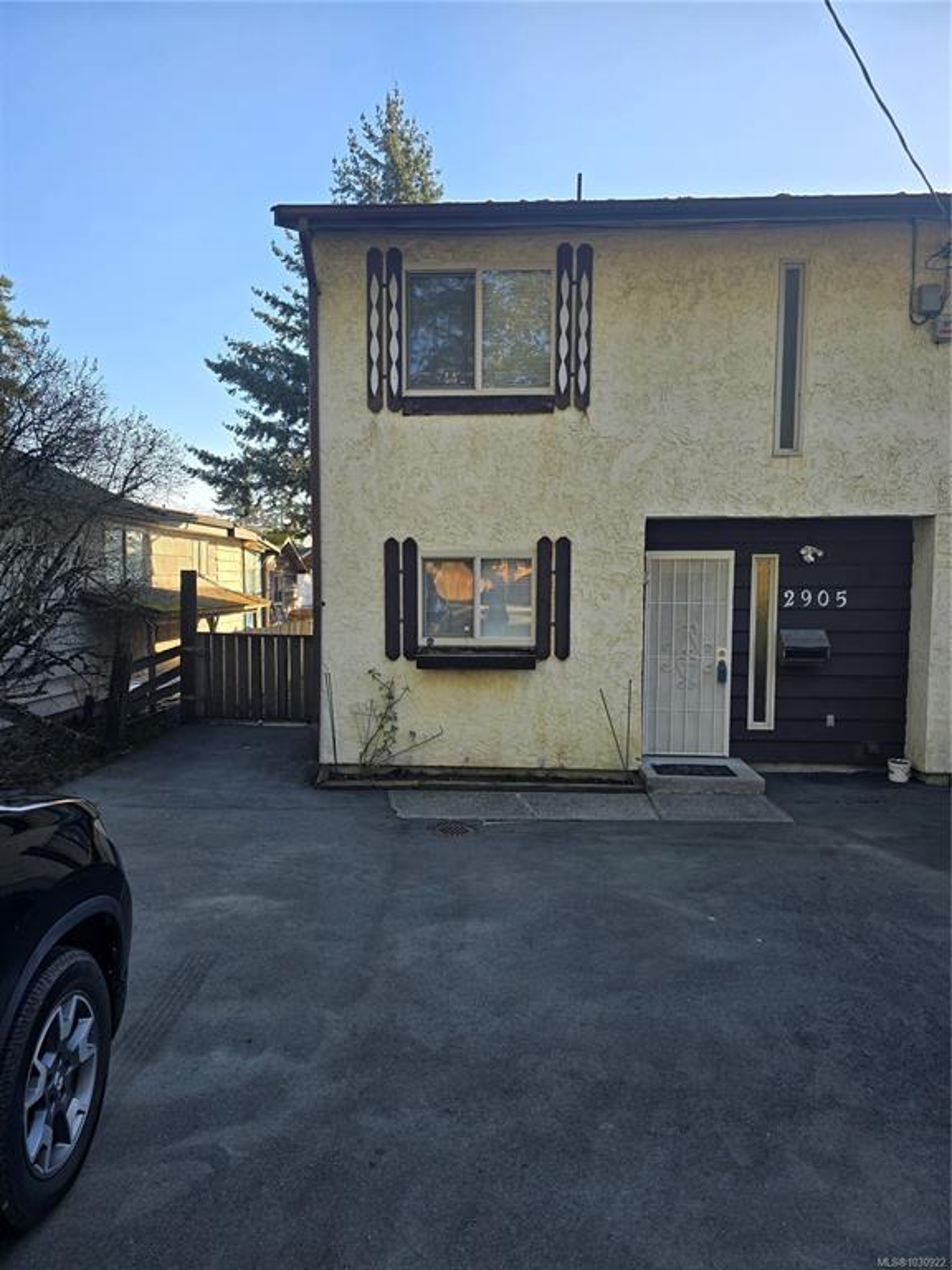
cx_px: 476
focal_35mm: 23
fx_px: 843
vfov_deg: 73.9
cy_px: 635
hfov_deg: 58.9
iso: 12
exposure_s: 1/293
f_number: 1.7
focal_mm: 6.3
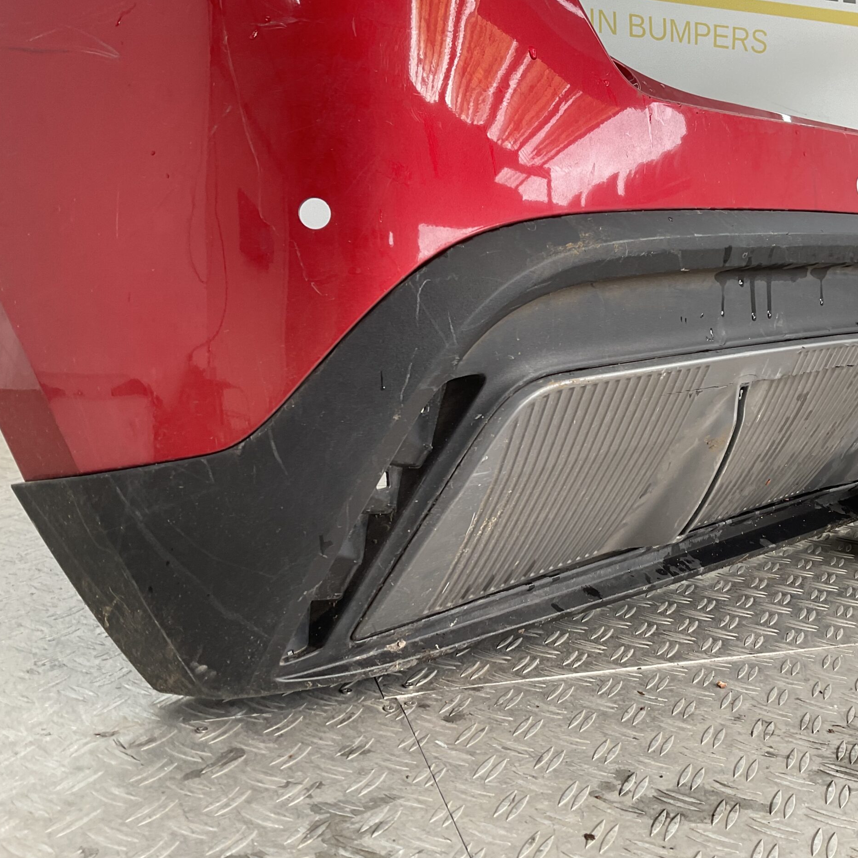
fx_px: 981
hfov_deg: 46.7
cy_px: 430
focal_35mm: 35
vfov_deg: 47.2
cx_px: 550
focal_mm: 3
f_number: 1.8
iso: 32
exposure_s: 1/120
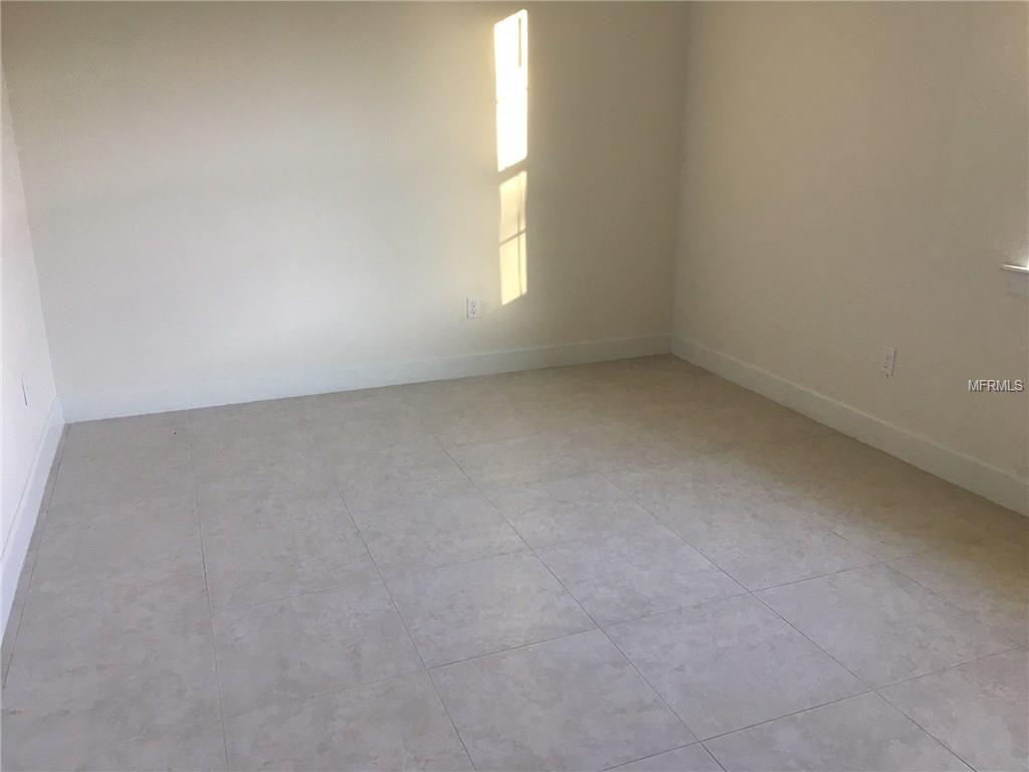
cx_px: 514
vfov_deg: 48.2
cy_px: 386
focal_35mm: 29
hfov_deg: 61.7
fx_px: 862
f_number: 2.2
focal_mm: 4.15
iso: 64
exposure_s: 1/30
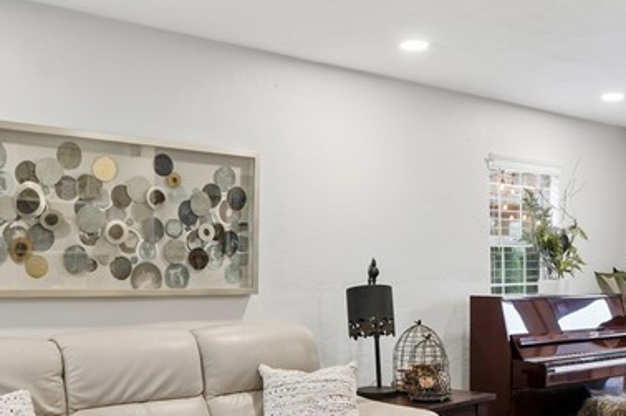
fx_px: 799
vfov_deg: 29.1
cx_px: 384
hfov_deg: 42.5
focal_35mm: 46
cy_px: 256
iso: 200
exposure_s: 1/13
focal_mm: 16
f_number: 9
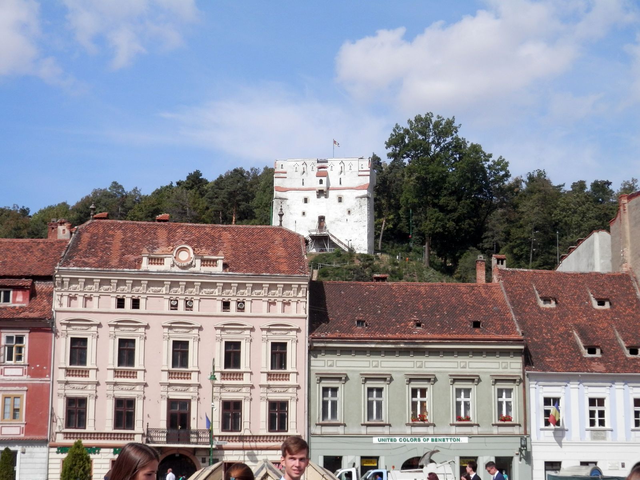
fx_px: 1220
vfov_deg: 22.3
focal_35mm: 66
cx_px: 320
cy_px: 240
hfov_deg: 29.4
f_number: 12.4
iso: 100
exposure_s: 1/160
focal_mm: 11.9
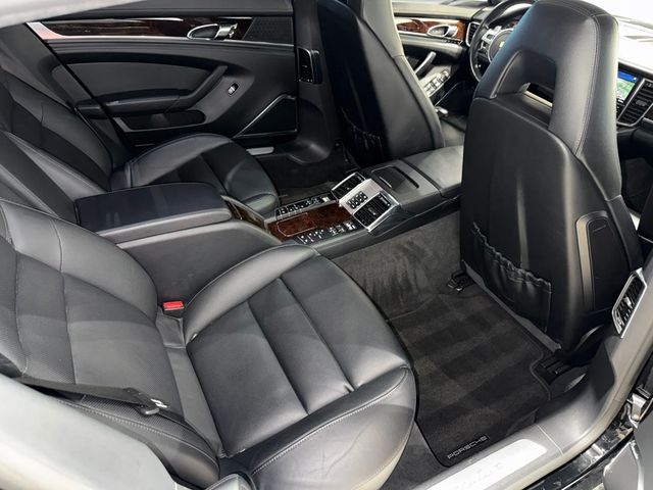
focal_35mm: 24
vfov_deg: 56.8
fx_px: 453
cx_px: 326
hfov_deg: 71.6
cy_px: 245
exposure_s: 1/6
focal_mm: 6.76
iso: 320
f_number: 1.78
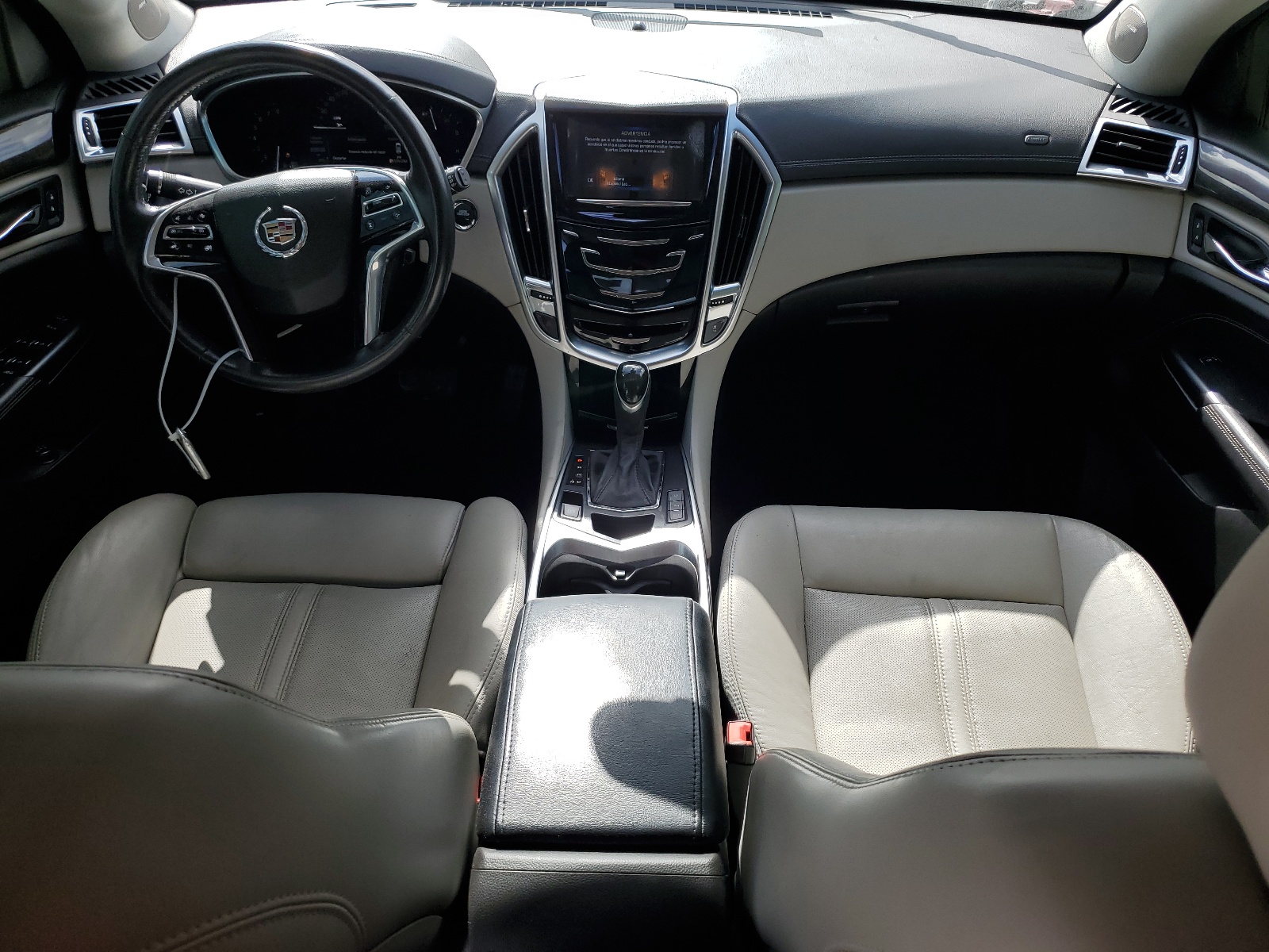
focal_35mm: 26
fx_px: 953
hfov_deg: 67.3
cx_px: 634
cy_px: 476
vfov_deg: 53.1
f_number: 1.5
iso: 50
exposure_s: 1/1250
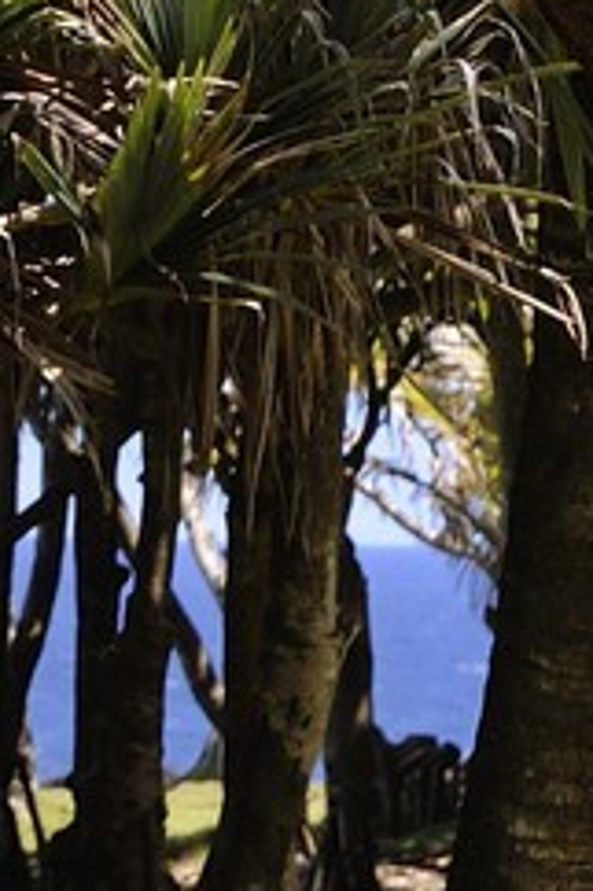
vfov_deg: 4.4
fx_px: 11455
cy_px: -1108
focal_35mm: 463
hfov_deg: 2.9
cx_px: -773
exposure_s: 1/400
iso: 200
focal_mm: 70
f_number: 5.6
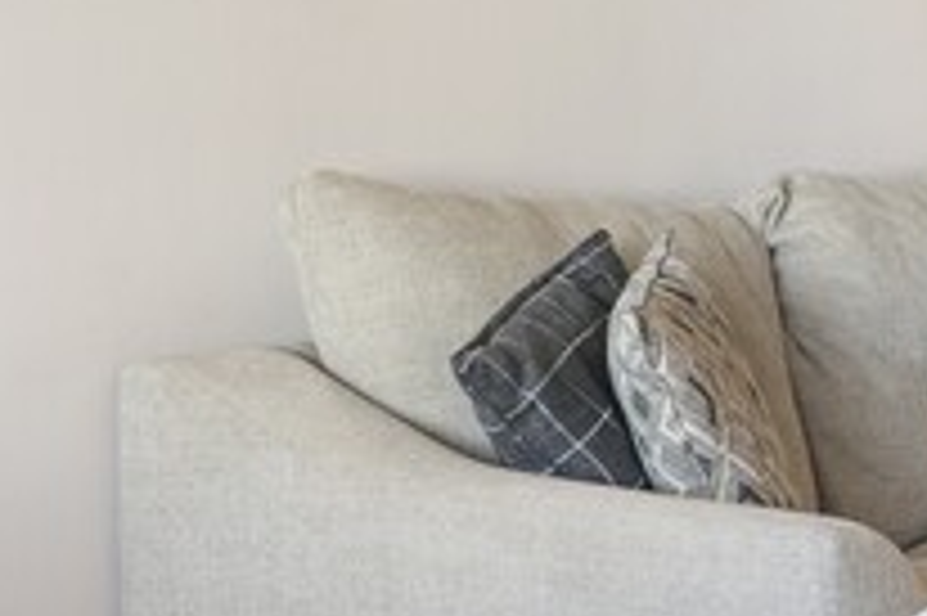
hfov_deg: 16.9
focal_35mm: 102
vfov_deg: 13.3
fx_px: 2624
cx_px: 1624
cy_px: 130
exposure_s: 1/1.25
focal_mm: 14
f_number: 8
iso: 320
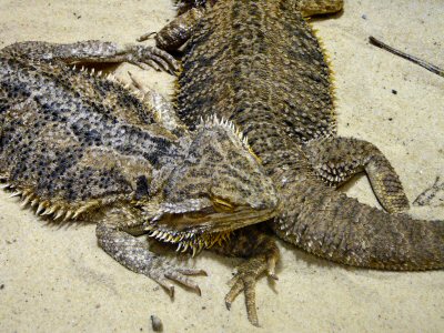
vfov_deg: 24.0
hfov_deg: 31.7
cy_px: 166
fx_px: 782
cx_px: 222
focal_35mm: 61
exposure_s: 1/20
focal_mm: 9.1
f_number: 3.6
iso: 200
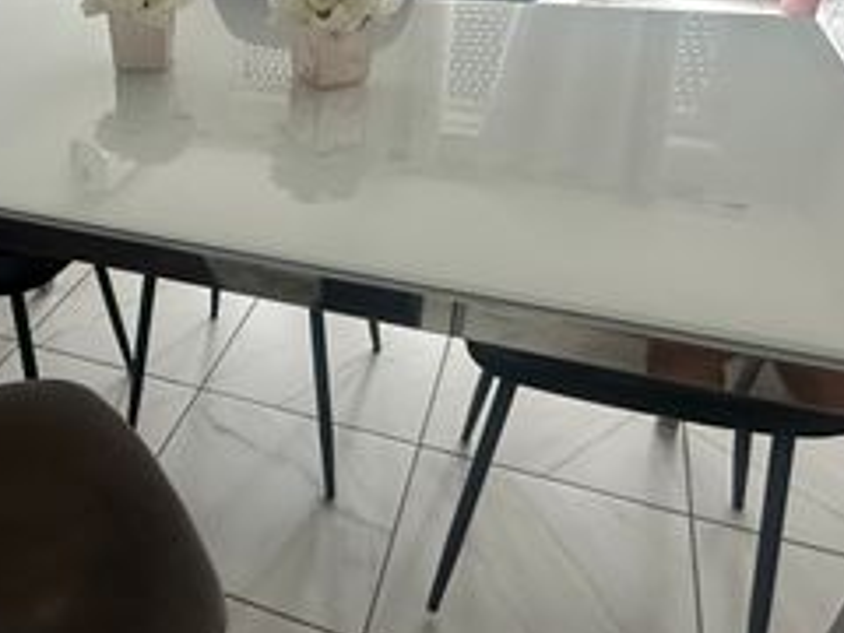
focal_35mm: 35
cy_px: 264
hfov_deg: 49.2
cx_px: 155
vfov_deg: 40.6
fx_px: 853
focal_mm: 2.22
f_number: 2.2
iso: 640
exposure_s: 1/60
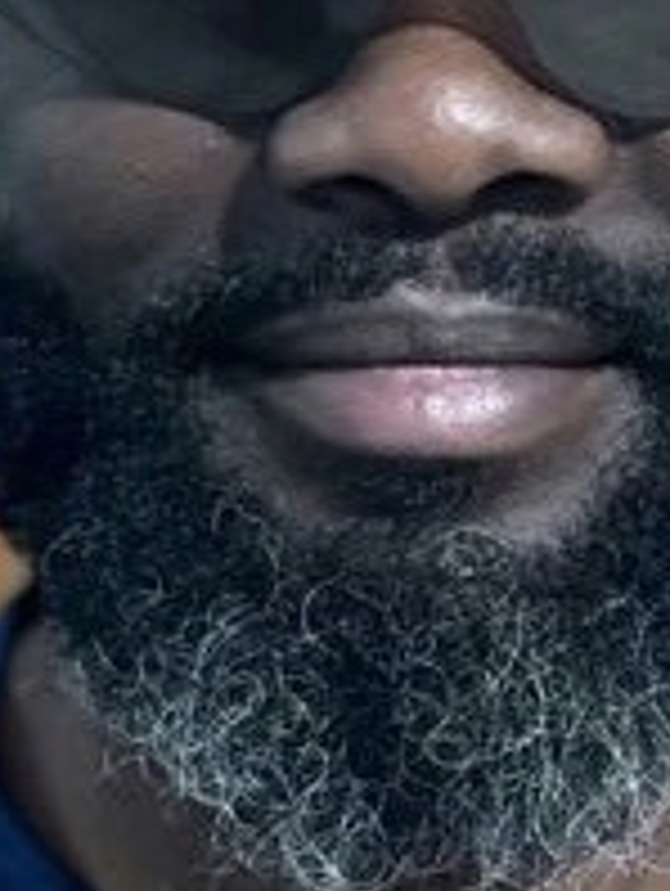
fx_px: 3657
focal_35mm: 142
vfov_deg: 13.9
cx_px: 423
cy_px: 362
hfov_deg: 10.5
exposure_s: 1/20
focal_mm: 6.76
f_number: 1.78
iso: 1000
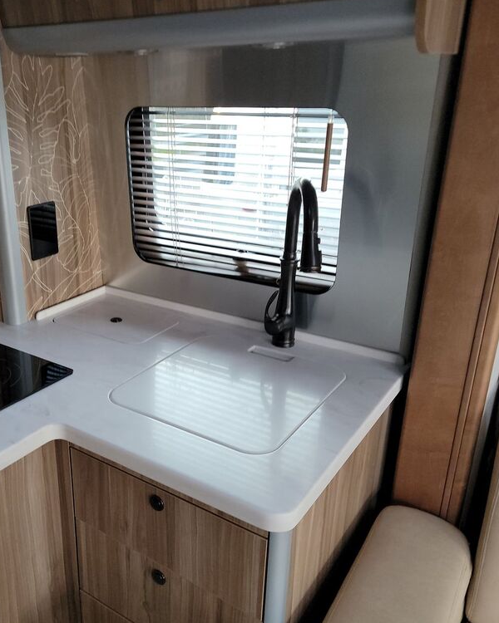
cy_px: 311
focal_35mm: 32
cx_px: 140
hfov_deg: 44.6
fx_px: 591
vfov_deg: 55.7
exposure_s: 1/59
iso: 785
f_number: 1.8
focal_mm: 6.7
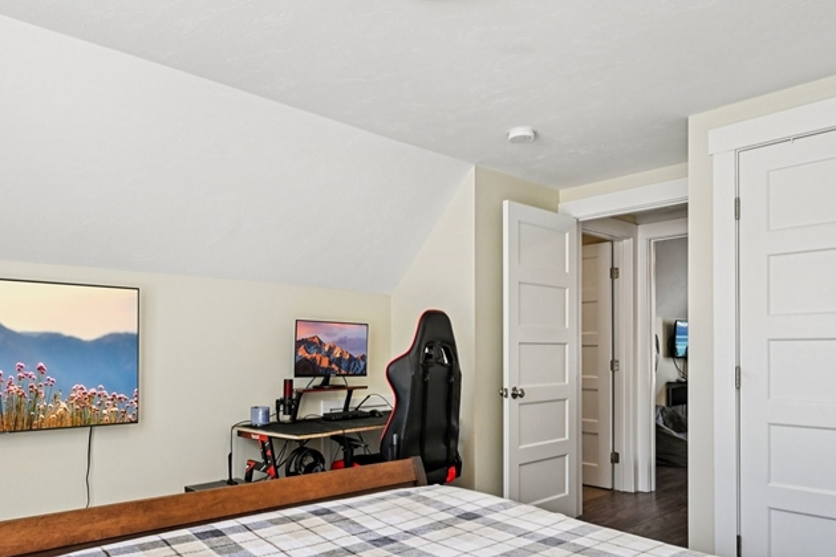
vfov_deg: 49.0
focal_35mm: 26
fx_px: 604
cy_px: 352
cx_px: 366
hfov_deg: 69.1
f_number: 8
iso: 400
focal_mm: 16
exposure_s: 1/125
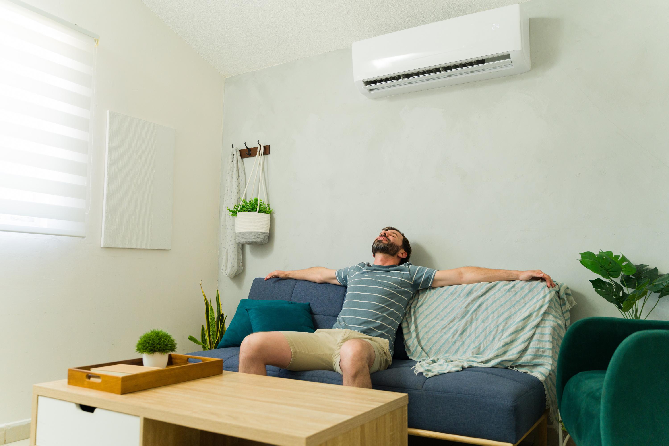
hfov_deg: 61.9
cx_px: 334
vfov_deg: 43.6
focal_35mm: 30
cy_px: 223
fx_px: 558
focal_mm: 30
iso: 1000
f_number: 3.2
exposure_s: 1/160
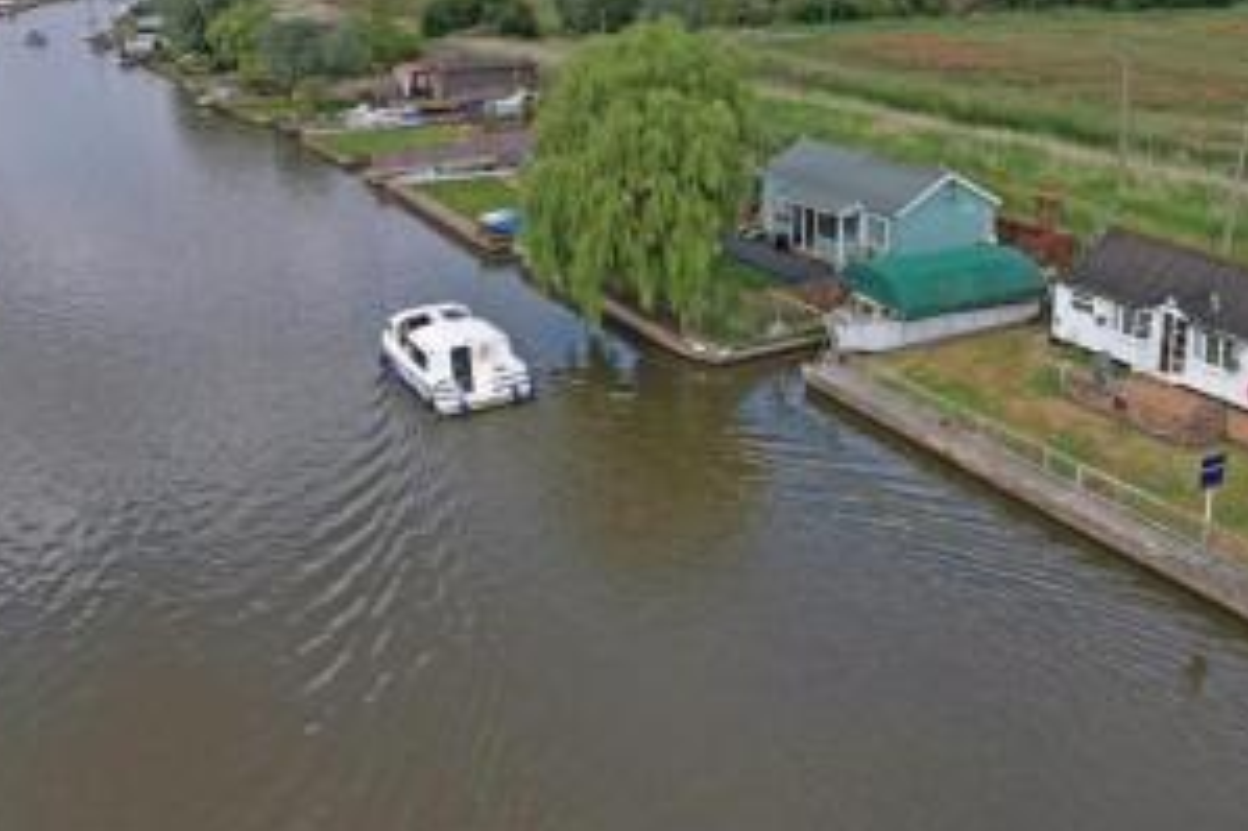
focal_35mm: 35
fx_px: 1213
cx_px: 864
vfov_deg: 37.5
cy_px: 294
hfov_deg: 53.0
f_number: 2.8
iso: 100
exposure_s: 1/100
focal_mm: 8.38
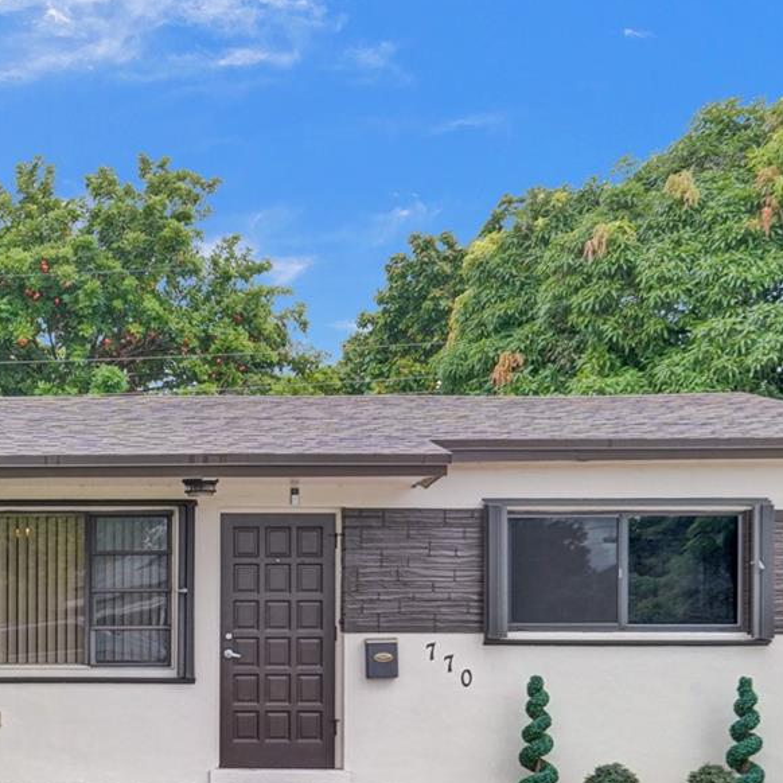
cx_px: -31
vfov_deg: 22.1
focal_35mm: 77
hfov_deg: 21.5
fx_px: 1971
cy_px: 668
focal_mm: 33
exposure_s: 1/250
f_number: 11
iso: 1600
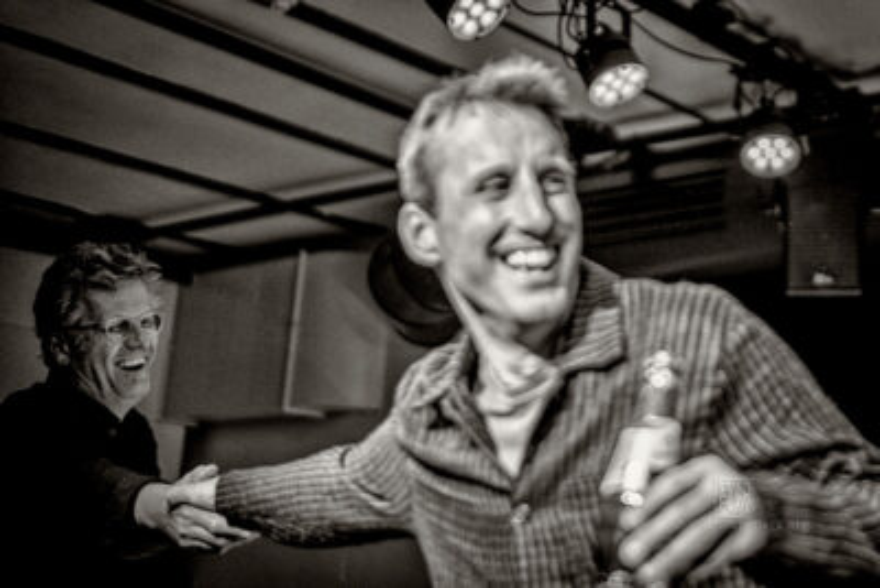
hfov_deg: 54.4
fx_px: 856
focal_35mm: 35
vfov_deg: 37.9
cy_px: 294
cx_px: 440
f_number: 1.4
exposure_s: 1/160
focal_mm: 35
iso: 200
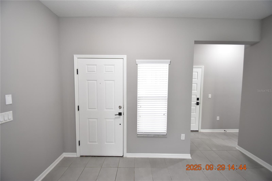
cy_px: 90
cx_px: 136
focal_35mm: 15
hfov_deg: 100.4
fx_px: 113
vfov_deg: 77.3
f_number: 3.5
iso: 800
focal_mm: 10
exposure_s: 1/30
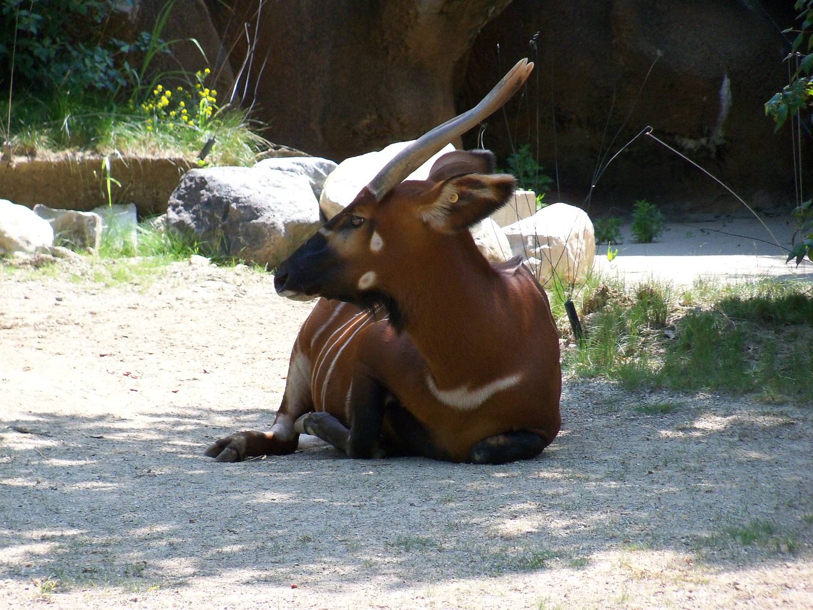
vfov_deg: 5.2
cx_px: 406
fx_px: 6717
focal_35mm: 286
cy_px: 305
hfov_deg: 6.9
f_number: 4.5
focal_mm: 50.6
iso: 250
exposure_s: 1/500
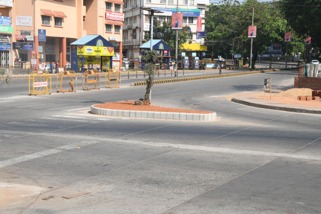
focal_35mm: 63
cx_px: 160
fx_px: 562
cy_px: 107
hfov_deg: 31.9
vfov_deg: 21.6
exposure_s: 1/100
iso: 200
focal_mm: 42
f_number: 16
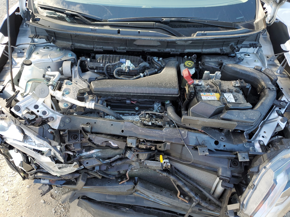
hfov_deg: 67.3
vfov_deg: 53.1
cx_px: 145
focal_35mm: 26
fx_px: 218
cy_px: 108
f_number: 1.5
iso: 50
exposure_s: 1/196
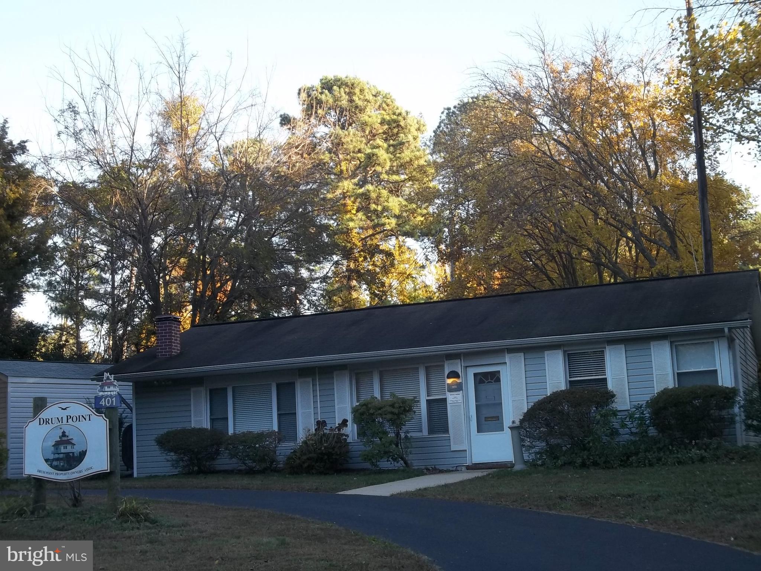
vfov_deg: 28.0
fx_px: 1143
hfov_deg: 36.8
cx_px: 380
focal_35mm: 52
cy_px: 286
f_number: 5
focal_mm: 9.3
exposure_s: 1/60
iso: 88
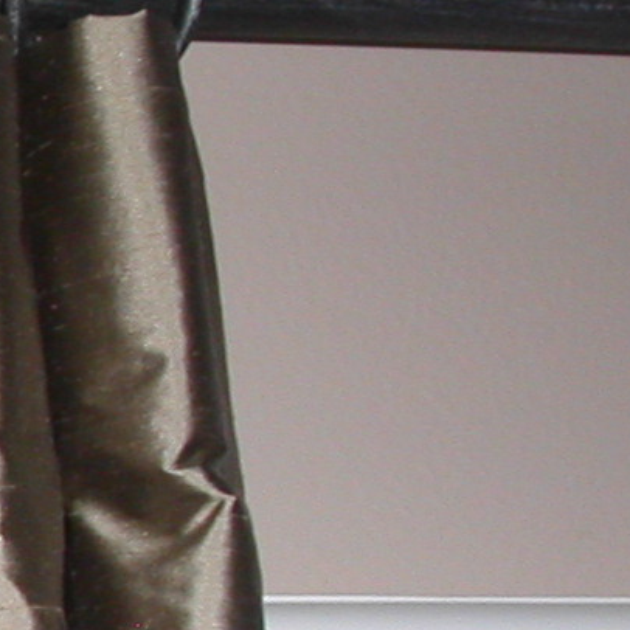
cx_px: -954
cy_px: 540
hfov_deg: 8.4
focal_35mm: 188
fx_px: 3871
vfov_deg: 9.3
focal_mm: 7.8
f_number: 2.8
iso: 100
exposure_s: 1/30
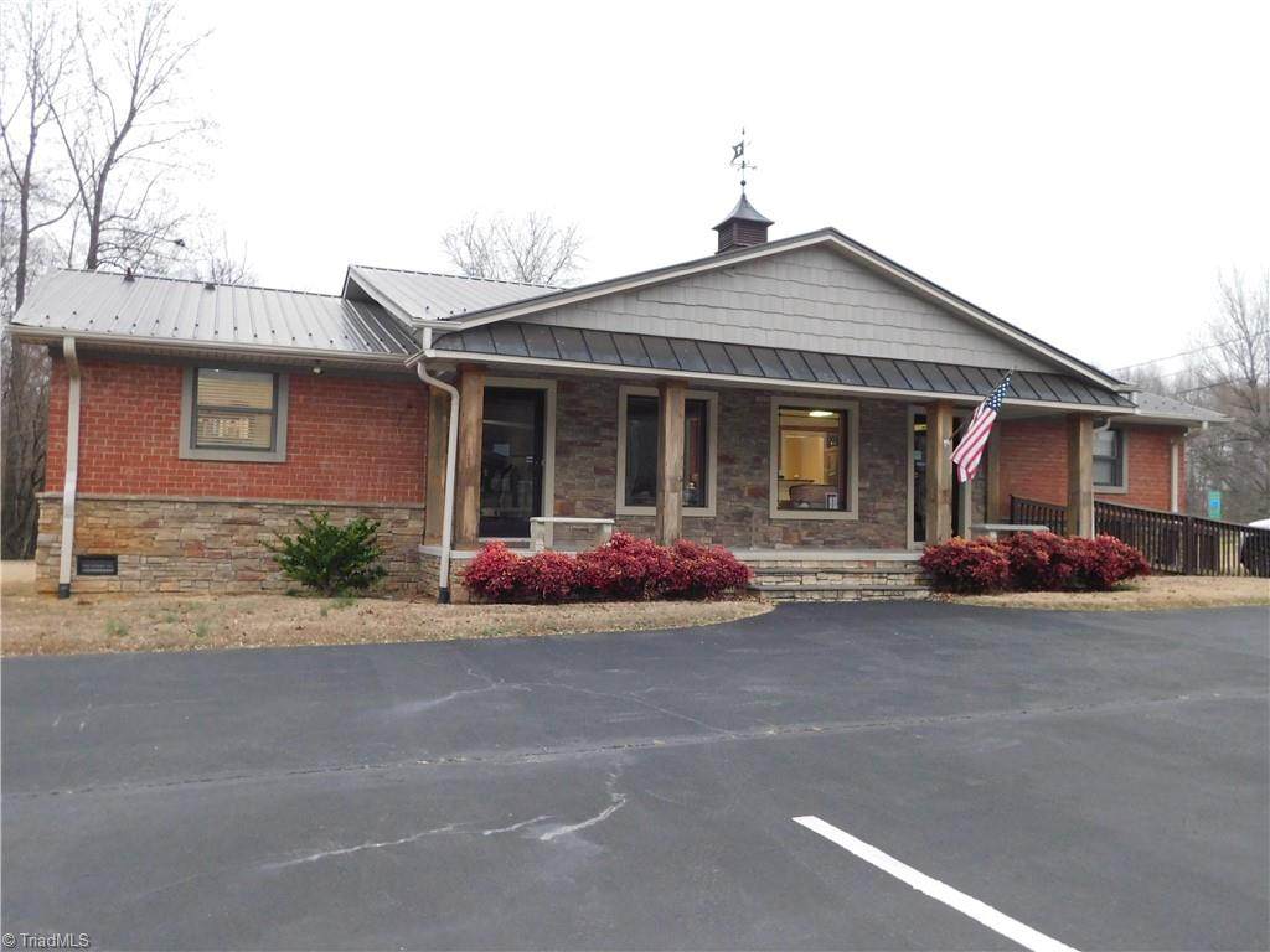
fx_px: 1027
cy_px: 476
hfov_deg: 63.4
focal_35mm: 28
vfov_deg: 49.7
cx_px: 635
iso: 360
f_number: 3.2
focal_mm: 4.9
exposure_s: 1/30
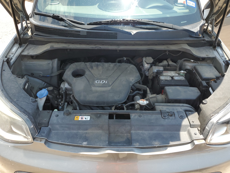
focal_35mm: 26
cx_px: 115
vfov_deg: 53.1
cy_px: 86
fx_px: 173
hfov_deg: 67.3
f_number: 1.5
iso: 50
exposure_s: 1/1000
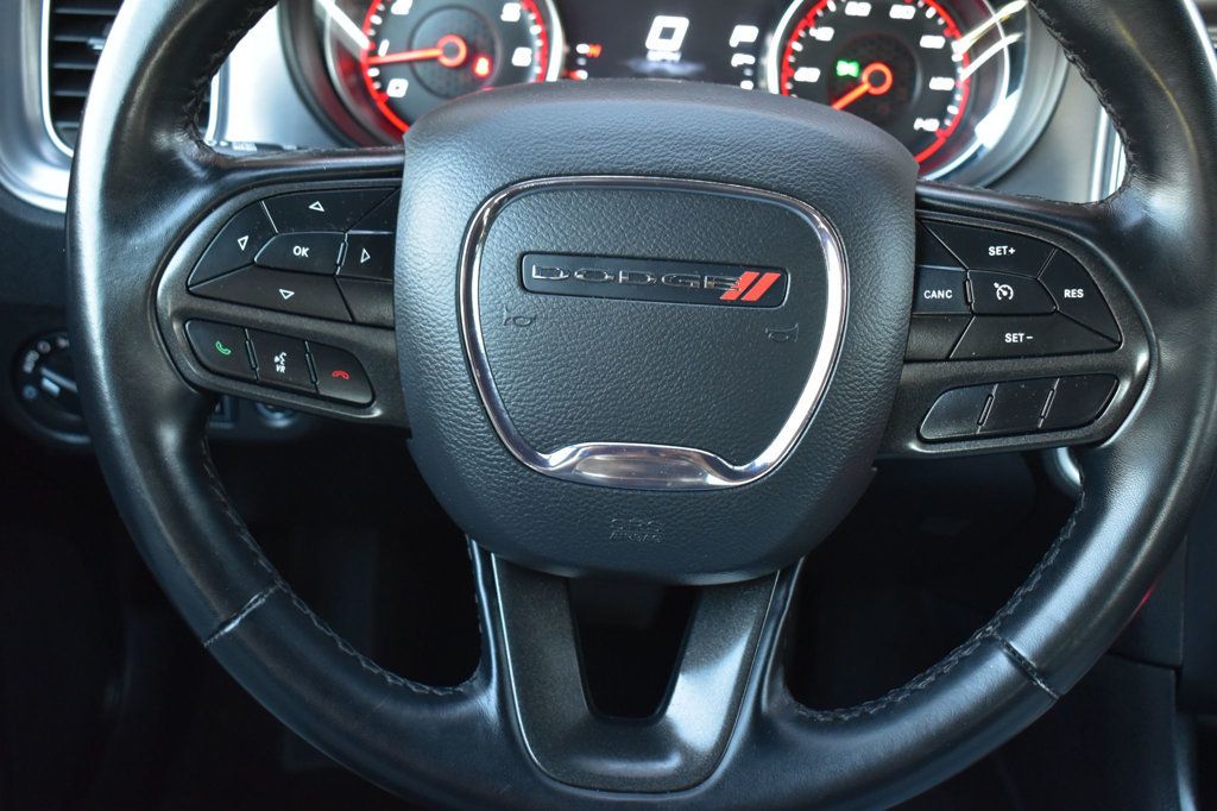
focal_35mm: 42
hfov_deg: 46.4
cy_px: 406
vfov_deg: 31.9
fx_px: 1419
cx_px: 608
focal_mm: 28
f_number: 5
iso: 1600
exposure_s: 1/15
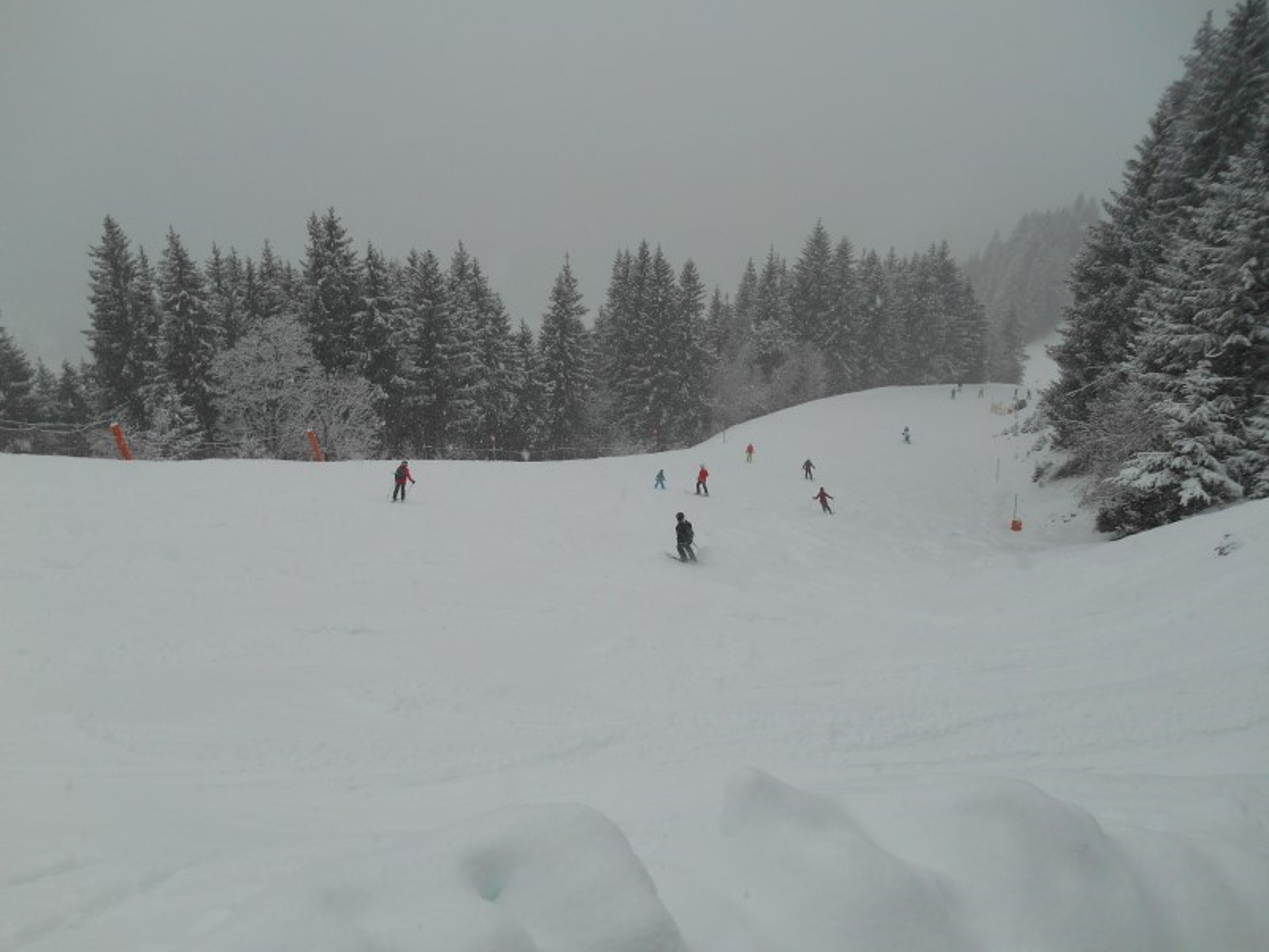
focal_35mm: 26
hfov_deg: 67.3
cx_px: 634
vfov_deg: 53.1
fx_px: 953
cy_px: 476
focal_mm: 4.7
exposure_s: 1/1250
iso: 80
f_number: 3.4
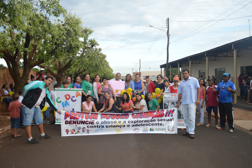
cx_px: 126
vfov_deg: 43.5
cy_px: 84
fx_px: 210
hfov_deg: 62.0
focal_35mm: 30
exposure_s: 1/200
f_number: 5
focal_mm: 20
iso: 100
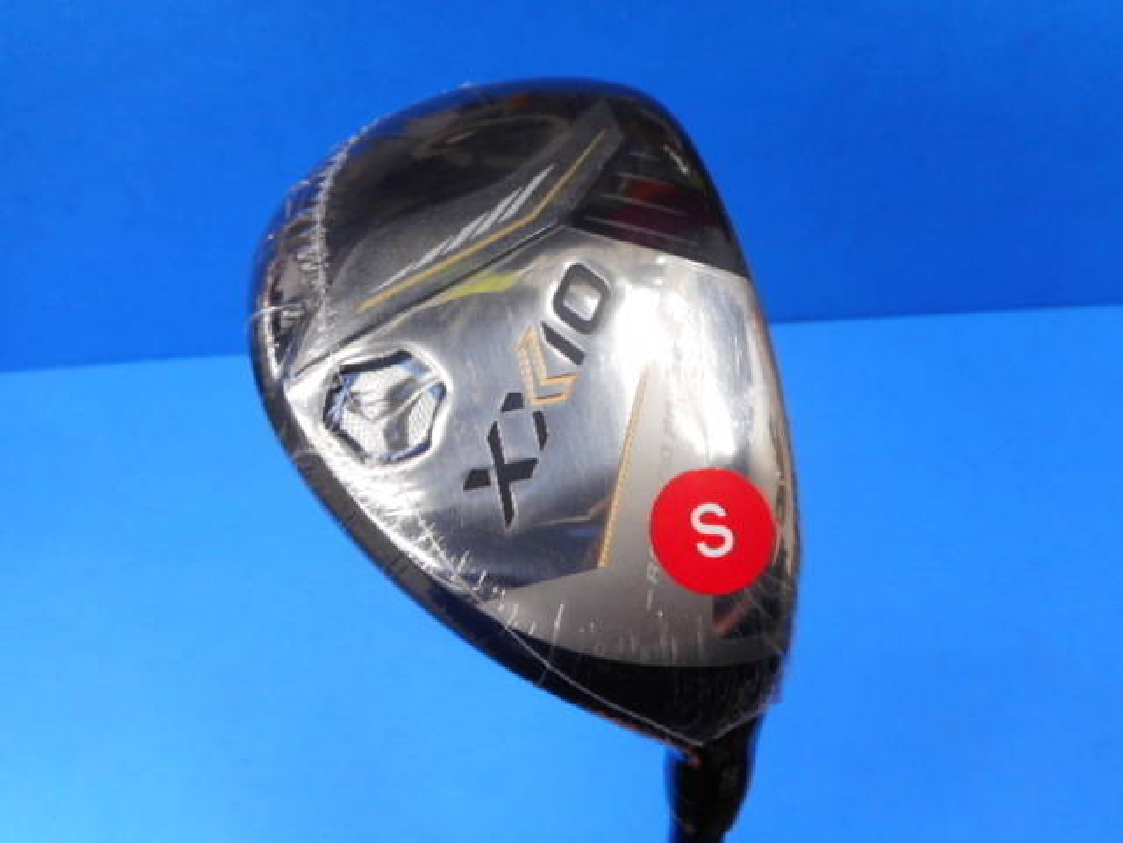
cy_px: 422
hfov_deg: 69.4
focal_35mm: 25
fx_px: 811
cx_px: 562
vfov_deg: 54.9
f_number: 3.7
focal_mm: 4.5
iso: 140
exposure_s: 1/30
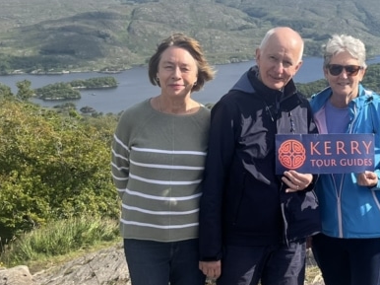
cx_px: 278
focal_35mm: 69
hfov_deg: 27.8
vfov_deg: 21.3
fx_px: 757
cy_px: 150
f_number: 1.6
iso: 50
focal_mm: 5.1
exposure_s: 1/2410
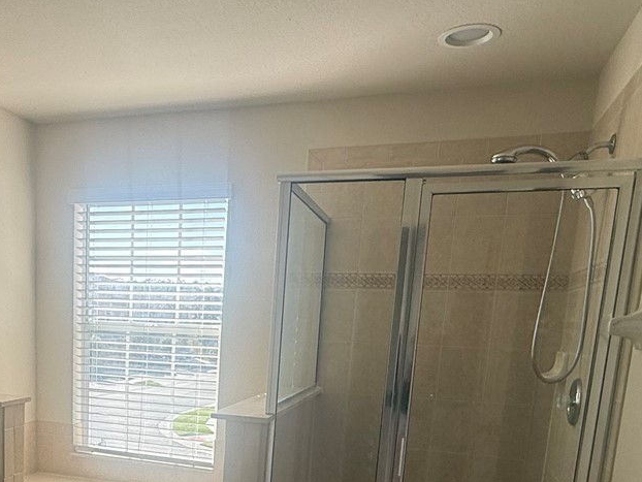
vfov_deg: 37.1
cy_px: 435
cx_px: 170
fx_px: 668
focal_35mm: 36
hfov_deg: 49.5
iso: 64
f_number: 2.2
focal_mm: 2.22
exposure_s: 1/276
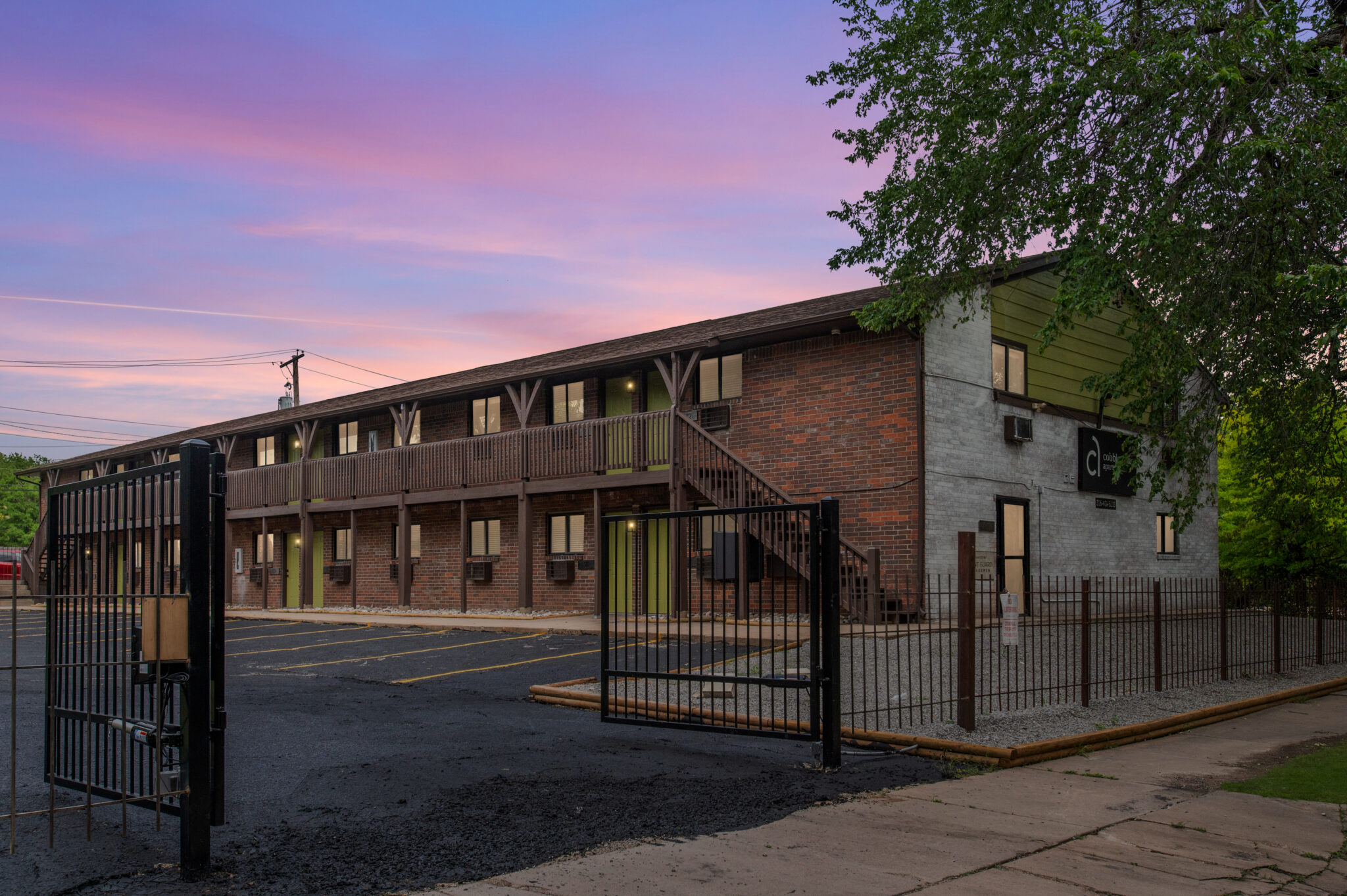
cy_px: 448
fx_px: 1197
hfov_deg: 58.7
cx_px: 674
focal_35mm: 32
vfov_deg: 41.1
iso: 500
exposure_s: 1/640
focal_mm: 32
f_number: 8
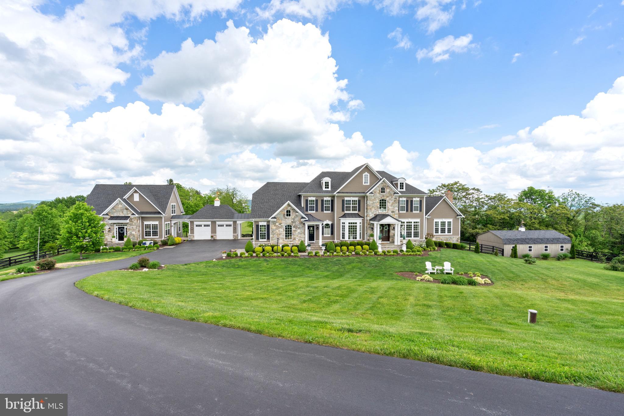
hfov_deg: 96.7
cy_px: 208
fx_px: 277
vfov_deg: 73.7
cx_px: 312
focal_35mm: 16
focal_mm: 16
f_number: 11
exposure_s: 1/400
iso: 500
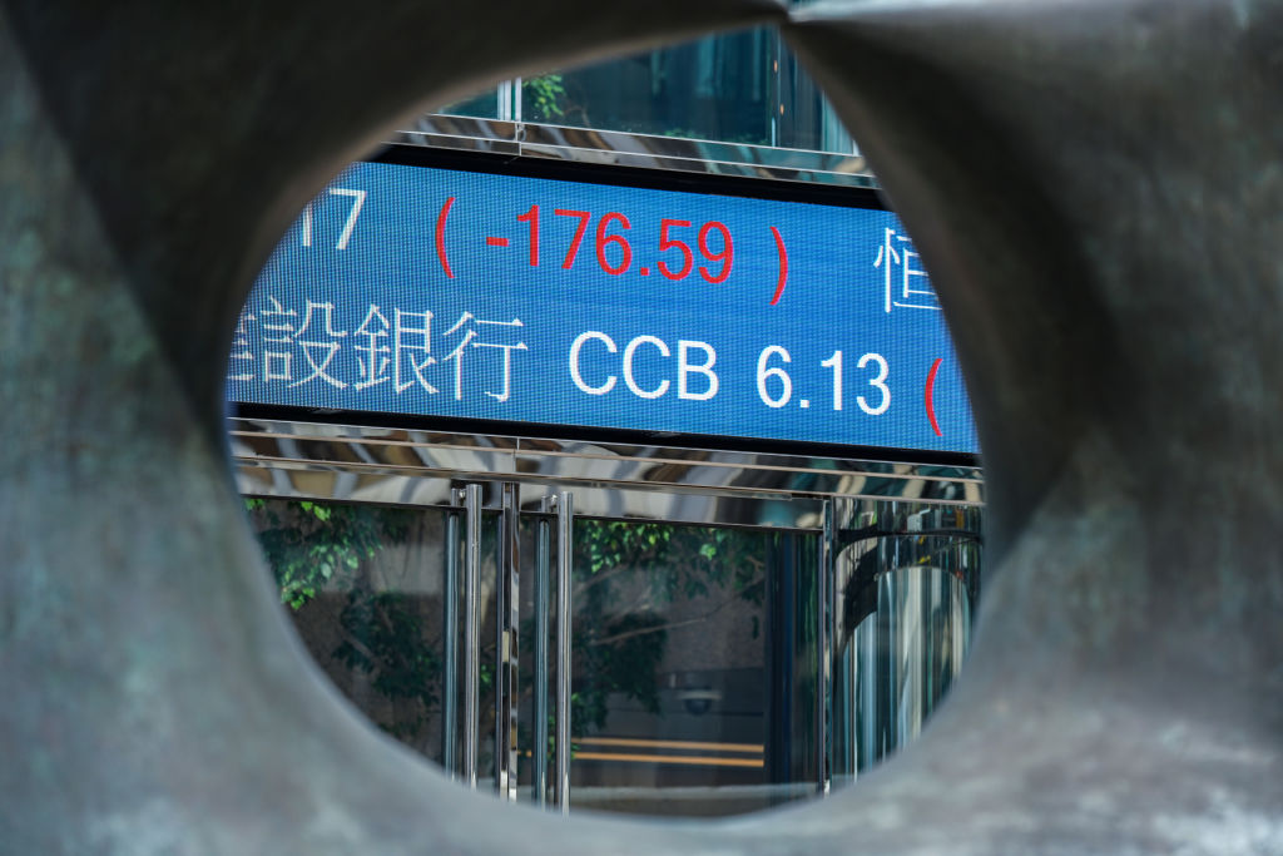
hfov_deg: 15.2
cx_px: 642
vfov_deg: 10.2
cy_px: 428
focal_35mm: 135
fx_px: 4812
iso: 160
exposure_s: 1/500
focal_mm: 135
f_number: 4
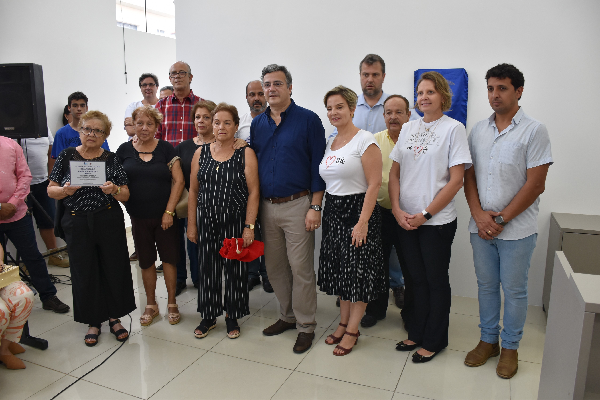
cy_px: 200
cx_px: 300
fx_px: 450
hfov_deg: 67.4
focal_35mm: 27
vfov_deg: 48.0
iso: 400
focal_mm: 18
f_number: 4.5
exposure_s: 1/80
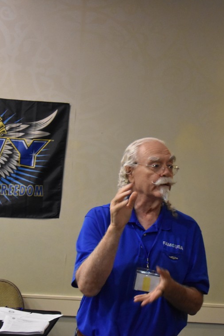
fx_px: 597
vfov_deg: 31.4
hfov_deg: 21.1
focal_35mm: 64
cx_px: 170
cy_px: 168
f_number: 4
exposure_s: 1/60
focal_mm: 28
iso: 3600
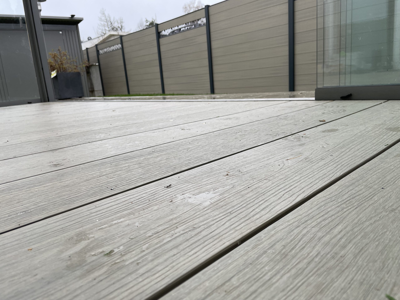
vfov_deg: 53.1
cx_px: 200
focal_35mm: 26
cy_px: 150
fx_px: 300
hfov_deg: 67.3
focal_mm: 4.2
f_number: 1.6
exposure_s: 1/121
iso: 64
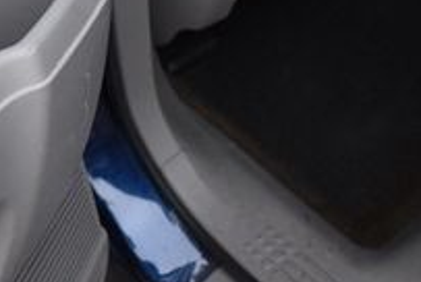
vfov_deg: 15.9
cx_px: -137
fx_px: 995
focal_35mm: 85
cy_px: 18
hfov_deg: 21.4
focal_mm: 18
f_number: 3.5
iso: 720
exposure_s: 1/250
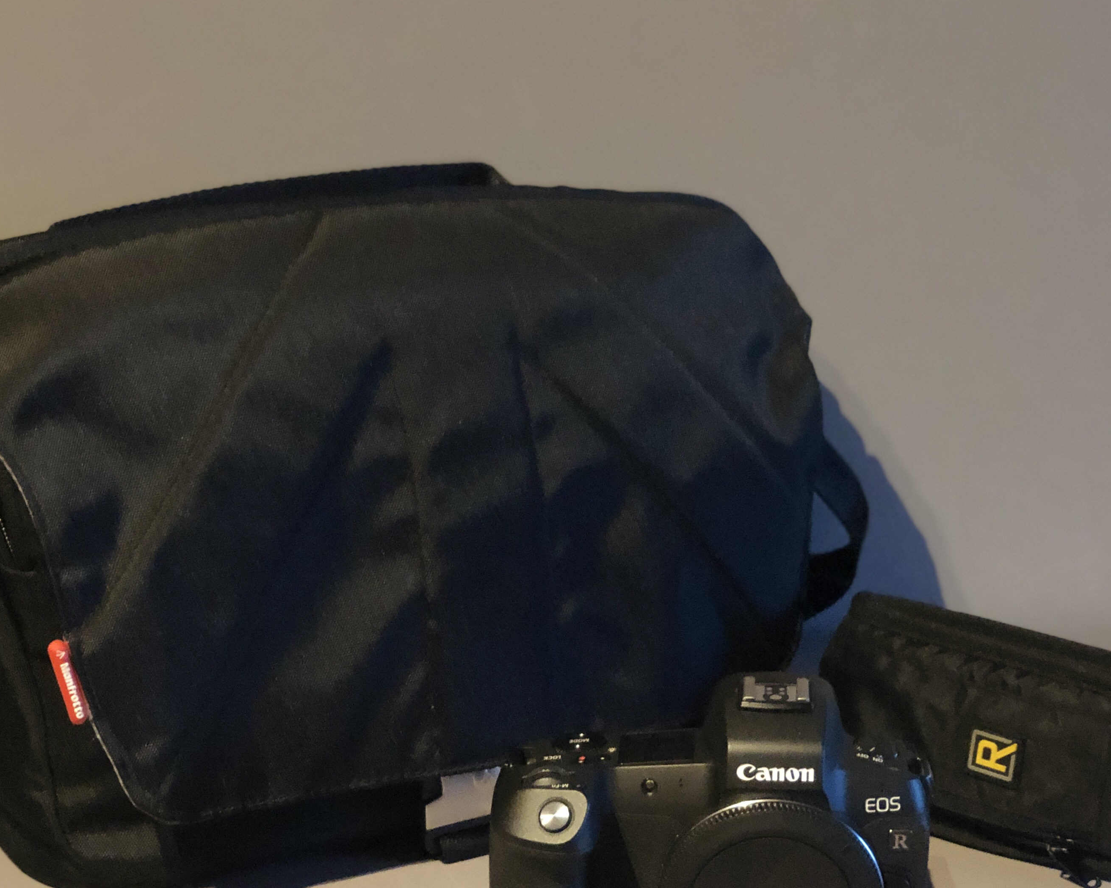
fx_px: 2565
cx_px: 614
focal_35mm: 78
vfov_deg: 19.6
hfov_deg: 24.4
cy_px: 594
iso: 160
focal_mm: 6
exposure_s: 1/8
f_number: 2.4
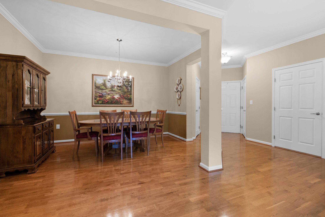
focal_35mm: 16
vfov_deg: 73.8
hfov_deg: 96.7
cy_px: 108
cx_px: 162
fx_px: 144
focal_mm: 16
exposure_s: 1/2.5
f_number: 8
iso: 250
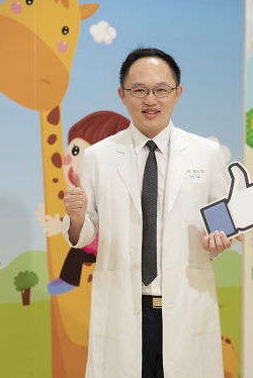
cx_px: 147
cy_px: 221
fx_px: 1073
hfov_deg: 13.4
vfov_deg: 20.0
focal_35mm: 102
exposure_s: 1/100
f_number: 4.5
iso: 800
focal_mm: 85
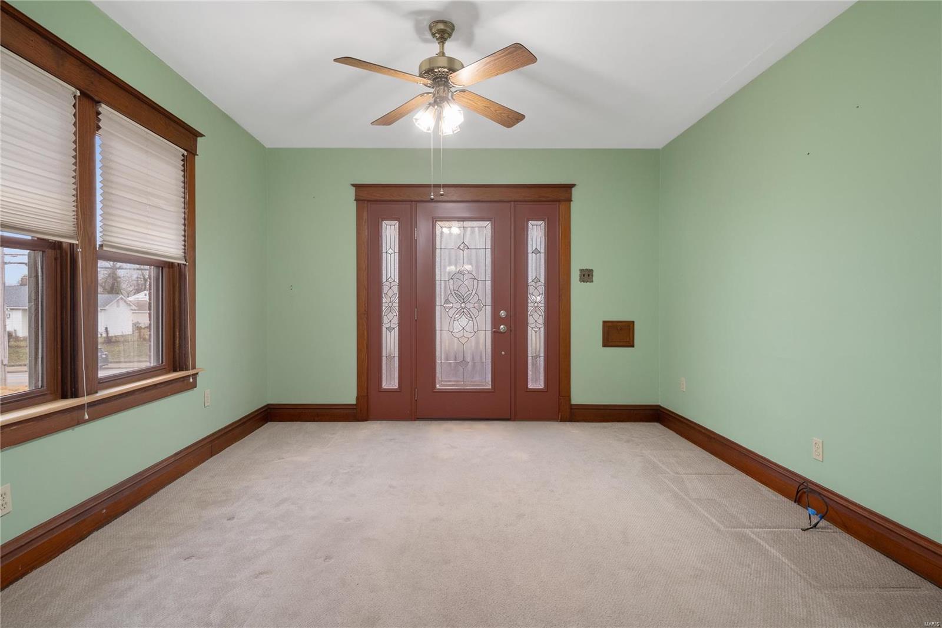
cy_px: 314
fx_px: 471
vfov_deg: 67.4
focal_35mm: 18
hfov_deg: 90.0
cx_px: 471
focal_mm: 9
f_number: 6.3
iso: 400
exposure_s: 1/2.5
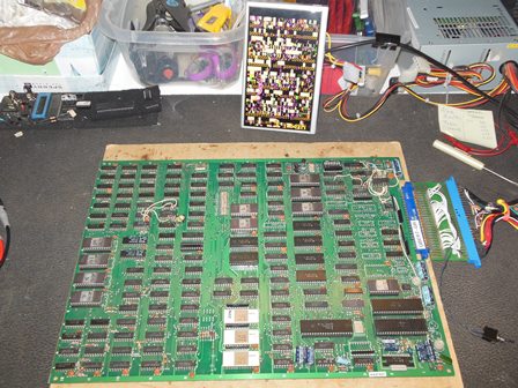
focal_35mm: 33
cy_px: 194
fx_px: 494
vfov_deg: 42.9
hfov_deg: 55.4
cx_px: 259
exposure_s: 1/30
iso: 200
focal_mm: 6
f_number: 3.5
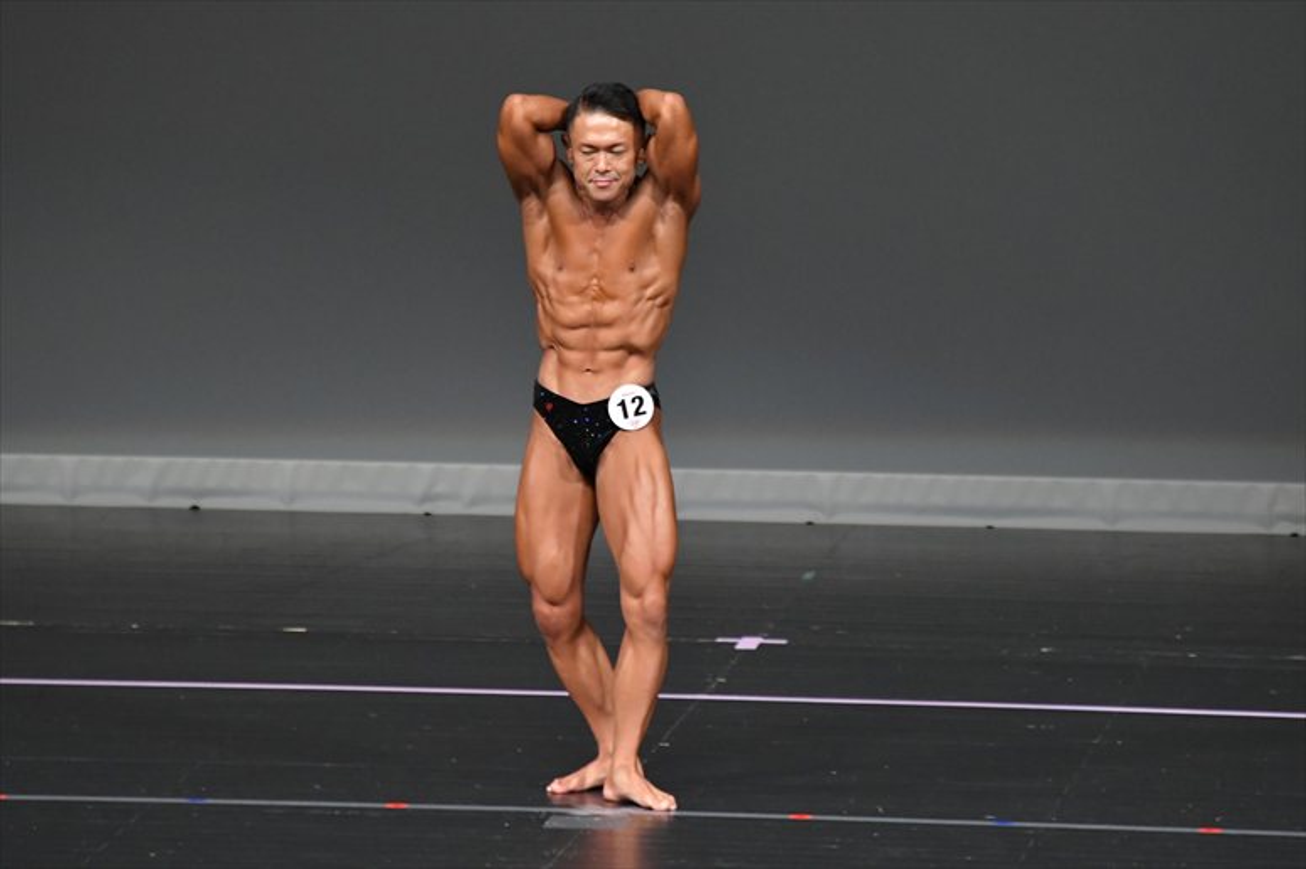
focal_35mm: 375
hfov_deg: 5.5
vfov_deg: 3.7
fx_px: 13598
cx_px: 653
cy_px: 434
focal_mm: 250
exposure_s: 1/400
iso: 4000
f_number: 5.6
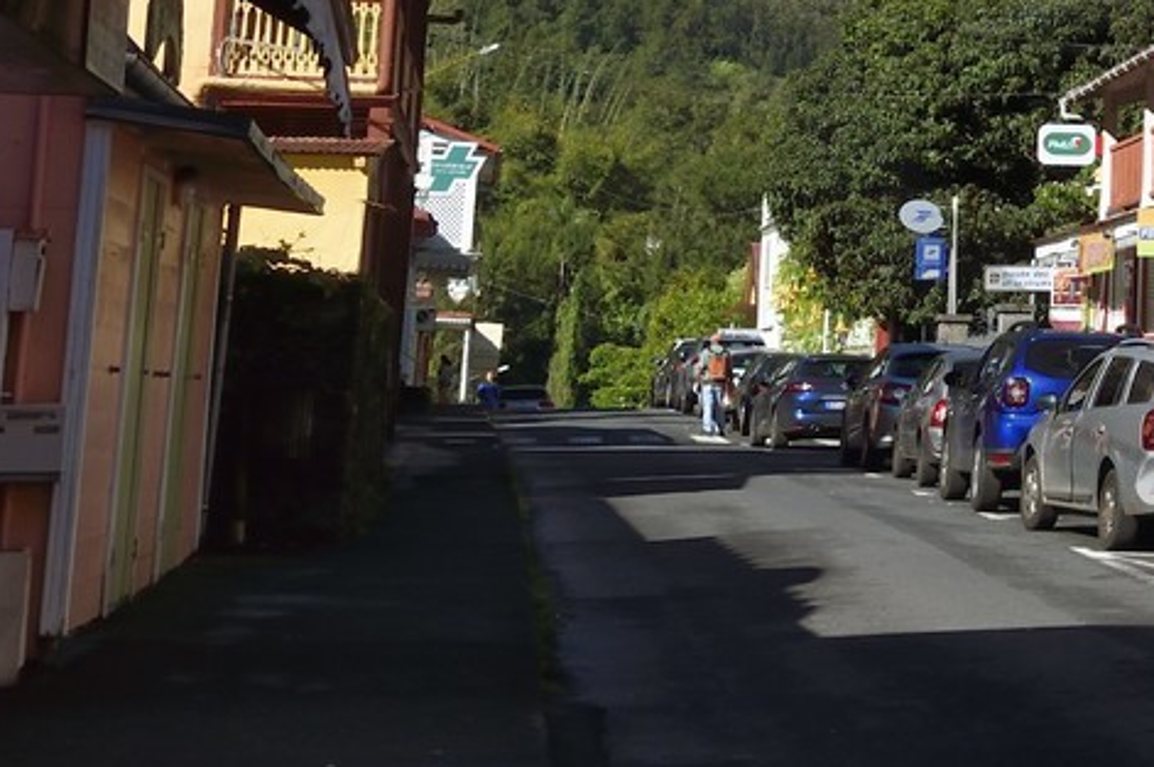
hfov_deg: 16.0
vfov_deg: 11.1
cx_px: 1654
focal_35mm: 119
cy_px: -354
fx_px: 3811
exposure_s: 1/250
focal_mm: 35
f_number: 16
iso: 200
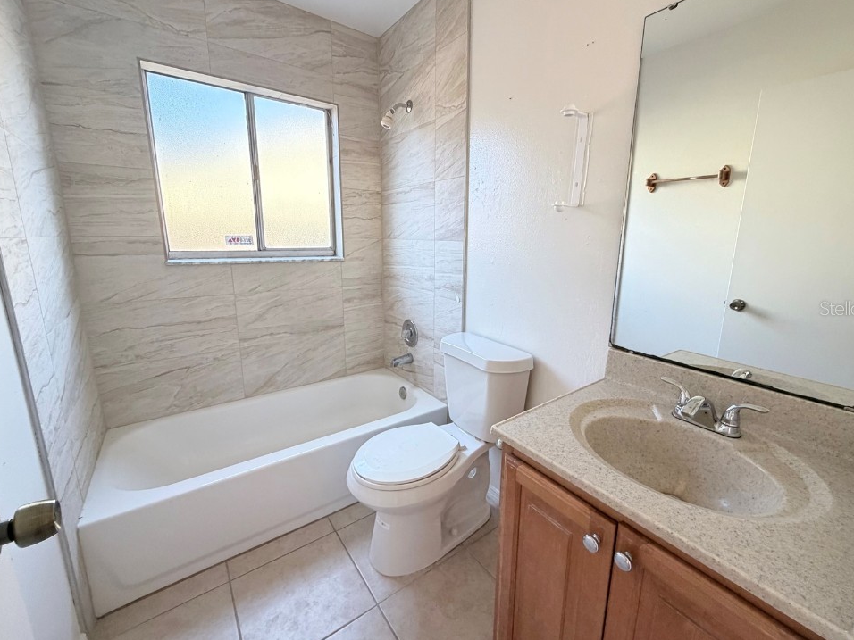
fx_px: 370
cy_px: 308
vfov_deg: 81.7
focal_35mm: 15
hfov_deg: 98.1
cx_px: 447
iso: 320
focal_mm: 2.22
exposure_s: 1/79
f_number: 2.2
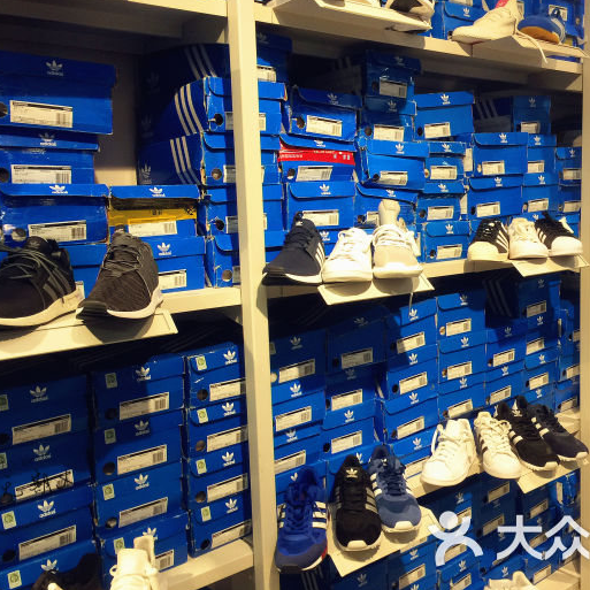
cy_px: 296
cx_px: 314
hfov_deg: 47.2
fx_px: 675
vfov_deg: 47.2
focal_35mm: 35
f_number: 2.2
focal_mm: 4.15
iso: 32
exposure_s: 1/33
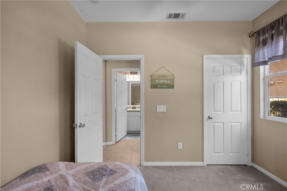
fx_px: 128
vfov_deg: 73.8
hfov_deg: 96.7
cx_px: 144
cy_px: 96
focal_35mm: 16
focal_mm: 16
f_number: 8
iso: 2000
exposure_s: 1/10
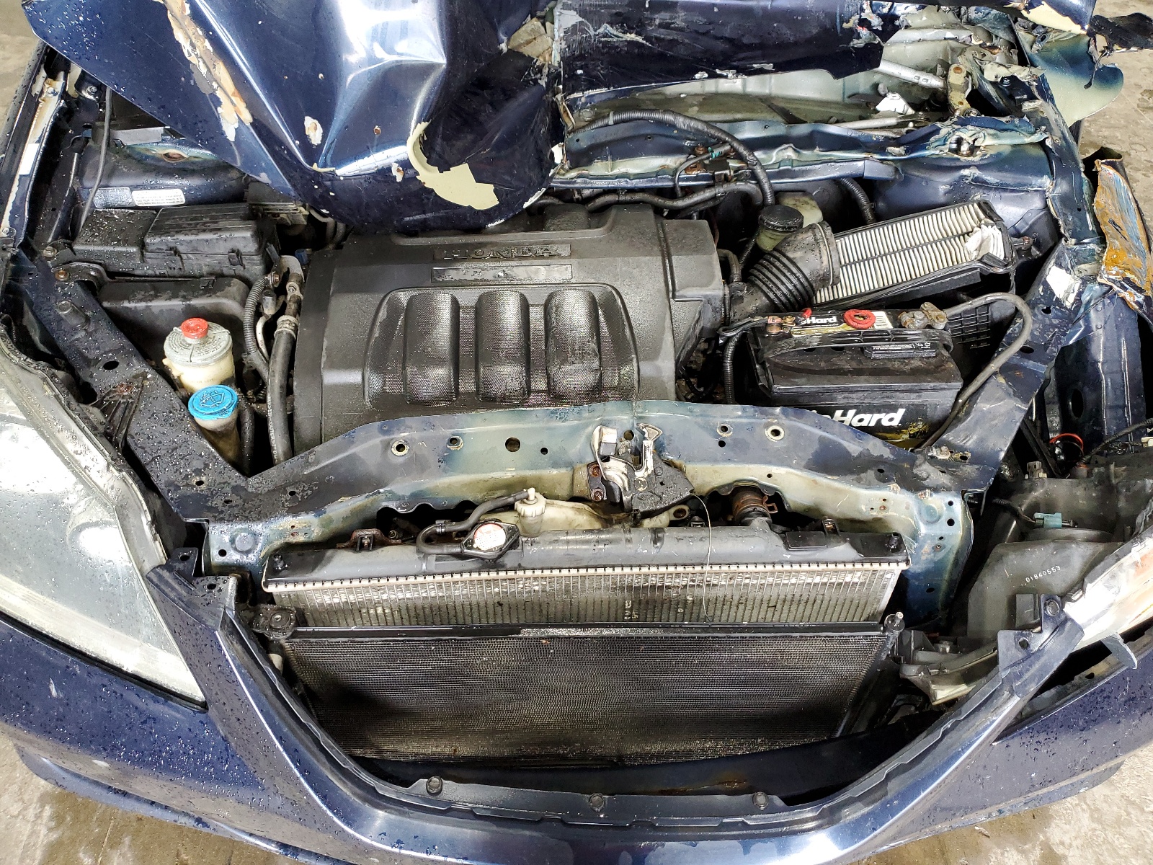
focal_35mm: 26
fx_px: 866
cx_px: 576
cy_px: 432
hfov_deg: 67.3
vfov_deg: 53.1
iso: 171
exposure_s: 1/60.2
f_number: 1.5
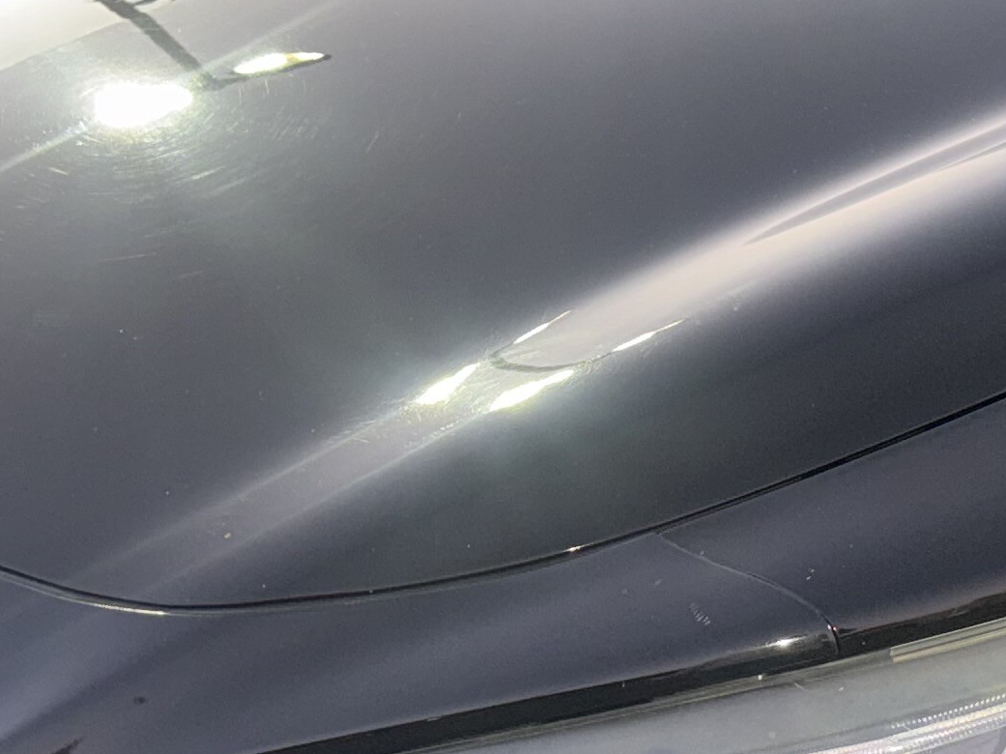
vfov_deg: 15.8
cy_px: 567
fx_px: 2702
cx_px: 1057
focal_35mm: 93
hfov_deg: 20.3
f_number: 1.78
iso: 80
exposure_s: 1/17
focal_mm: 6.76
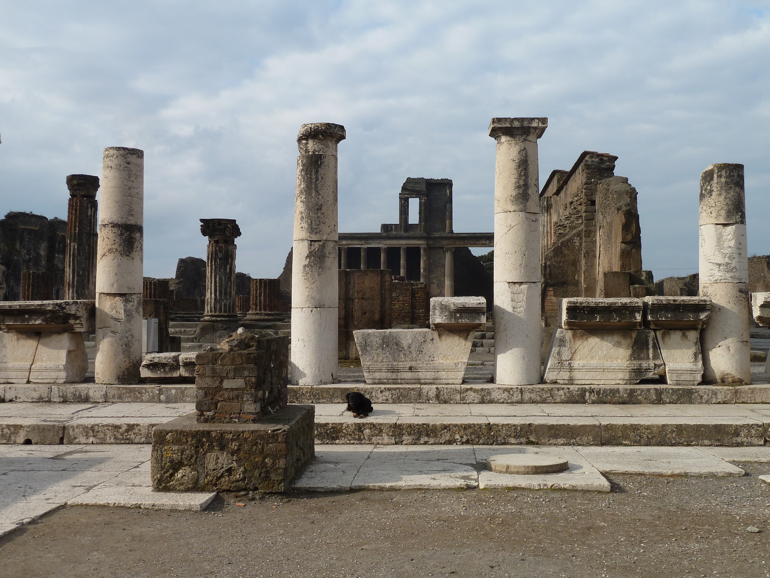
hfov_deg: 46.8
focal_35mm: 40
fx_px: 890
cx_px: 385
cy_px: 289
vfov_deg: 36.0
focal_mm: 6.5
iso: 80
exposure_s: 1/400
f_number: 4
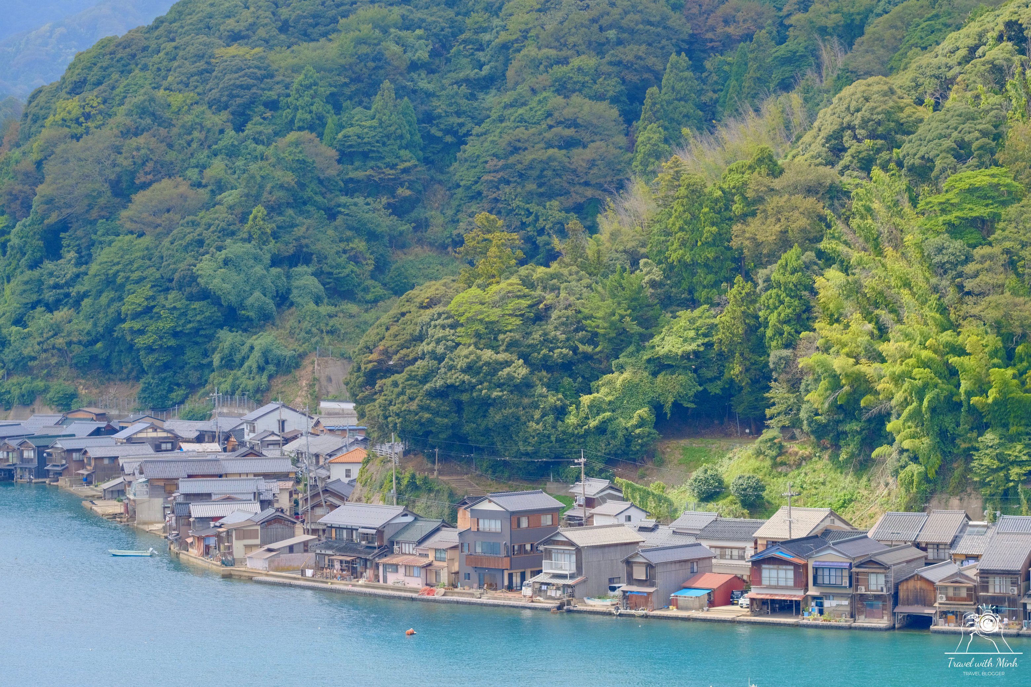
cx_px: 516
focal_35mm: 135
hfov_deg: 15.2
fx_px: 3866
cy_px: 344
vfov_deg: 10.2
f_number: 2.5
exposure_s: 1/3200
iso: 800
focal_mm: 90
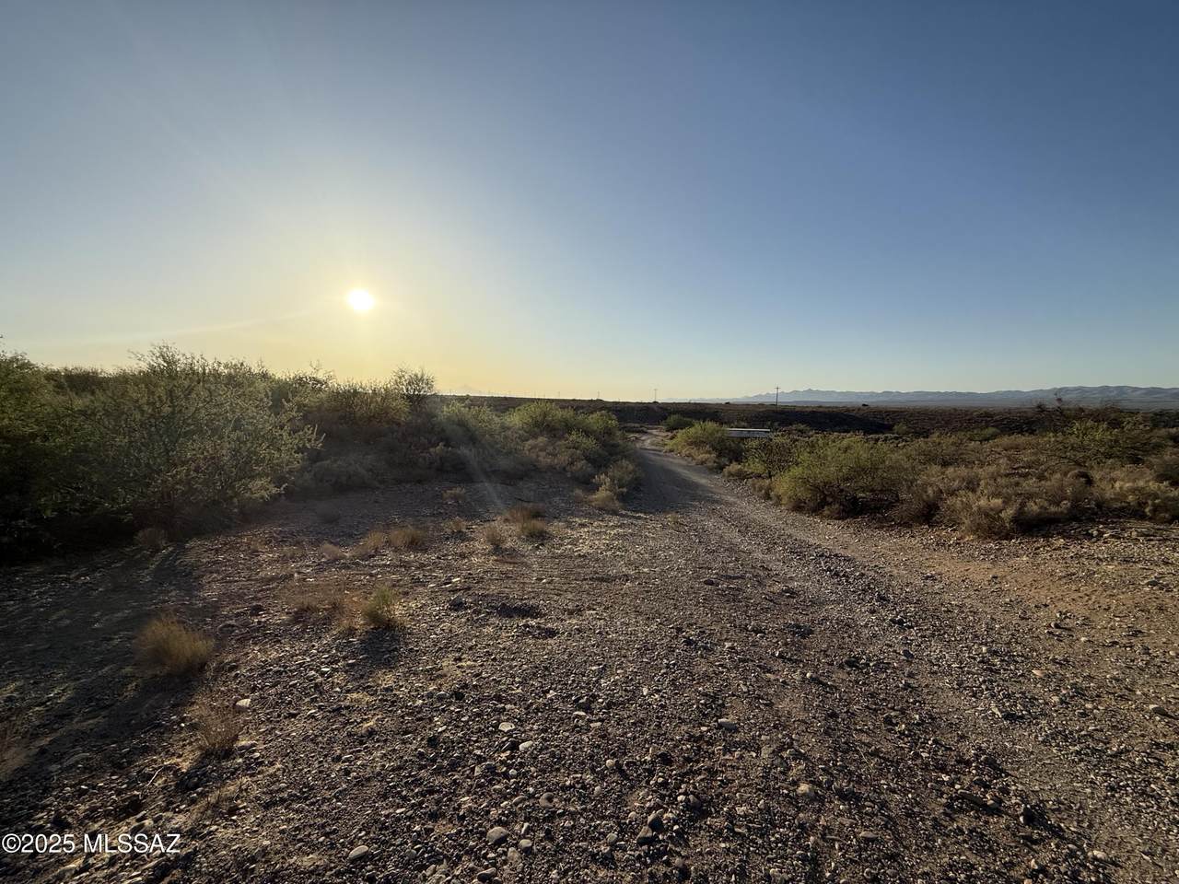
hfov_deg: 102.1
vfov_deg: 85.7
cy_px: 442
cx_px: 590
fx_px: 477
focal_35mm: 14
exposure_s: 1/4149
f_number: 2.2
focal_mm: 2.22
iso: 50
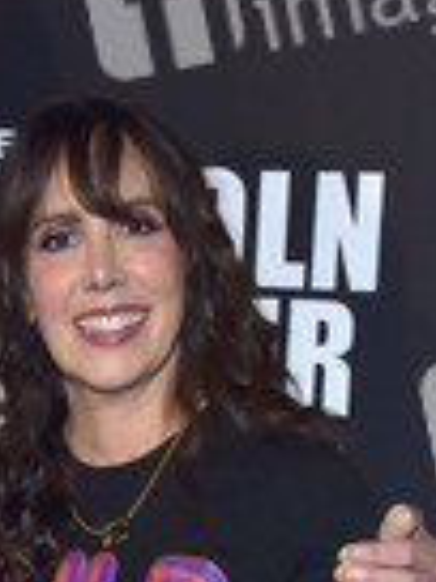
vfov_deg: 21.9
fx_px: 1427
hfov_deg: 16.6
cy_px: 621
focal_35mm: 85
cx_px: -88
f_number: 6.3
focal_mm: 30
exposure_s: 1/200
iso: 800
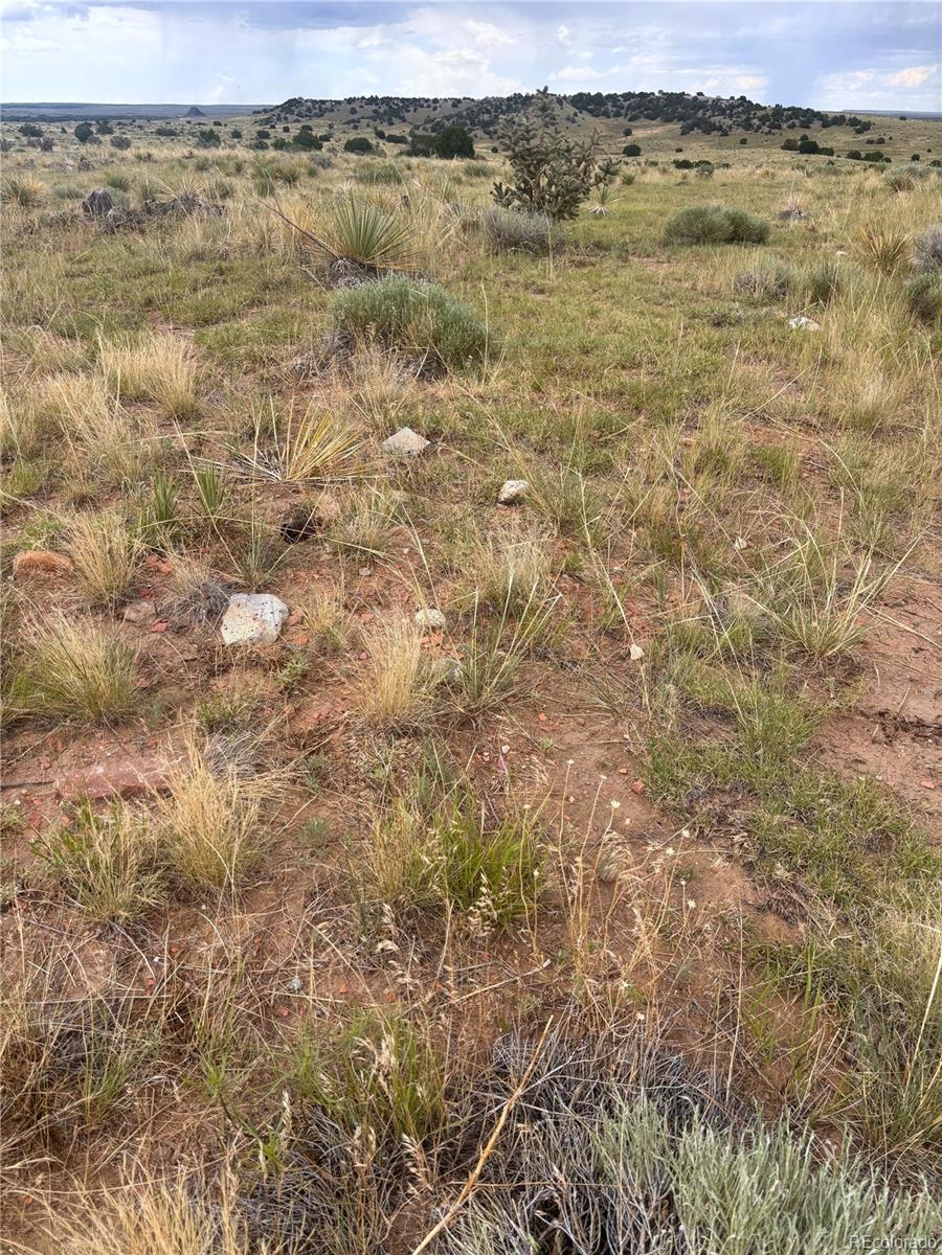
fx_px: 943
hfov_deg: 53.1
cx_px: 471
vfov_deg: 67.3
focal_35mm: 26
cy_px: 628
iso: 50
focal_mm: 5.96
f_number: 1.6
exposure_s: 1/747
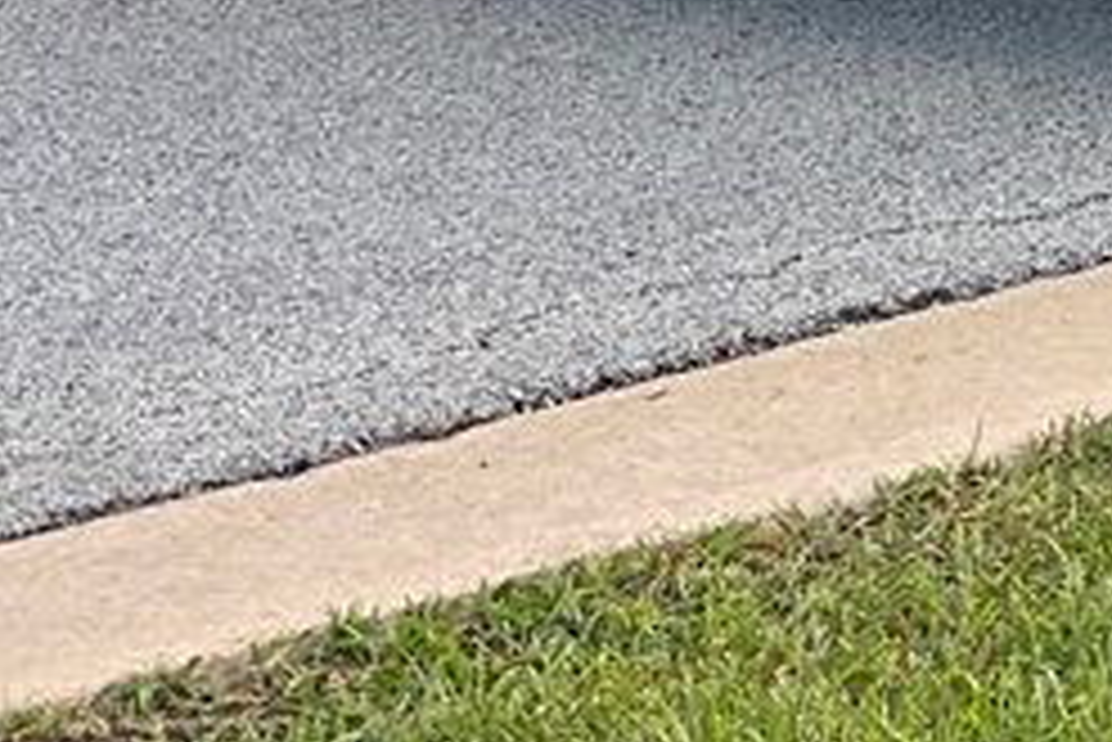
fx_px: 10261
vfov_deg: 4.1
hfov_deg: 6.0
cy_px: -971
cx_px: 2224
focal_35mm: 332
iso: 50
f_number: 2.8
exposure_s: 1/121
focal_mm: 9
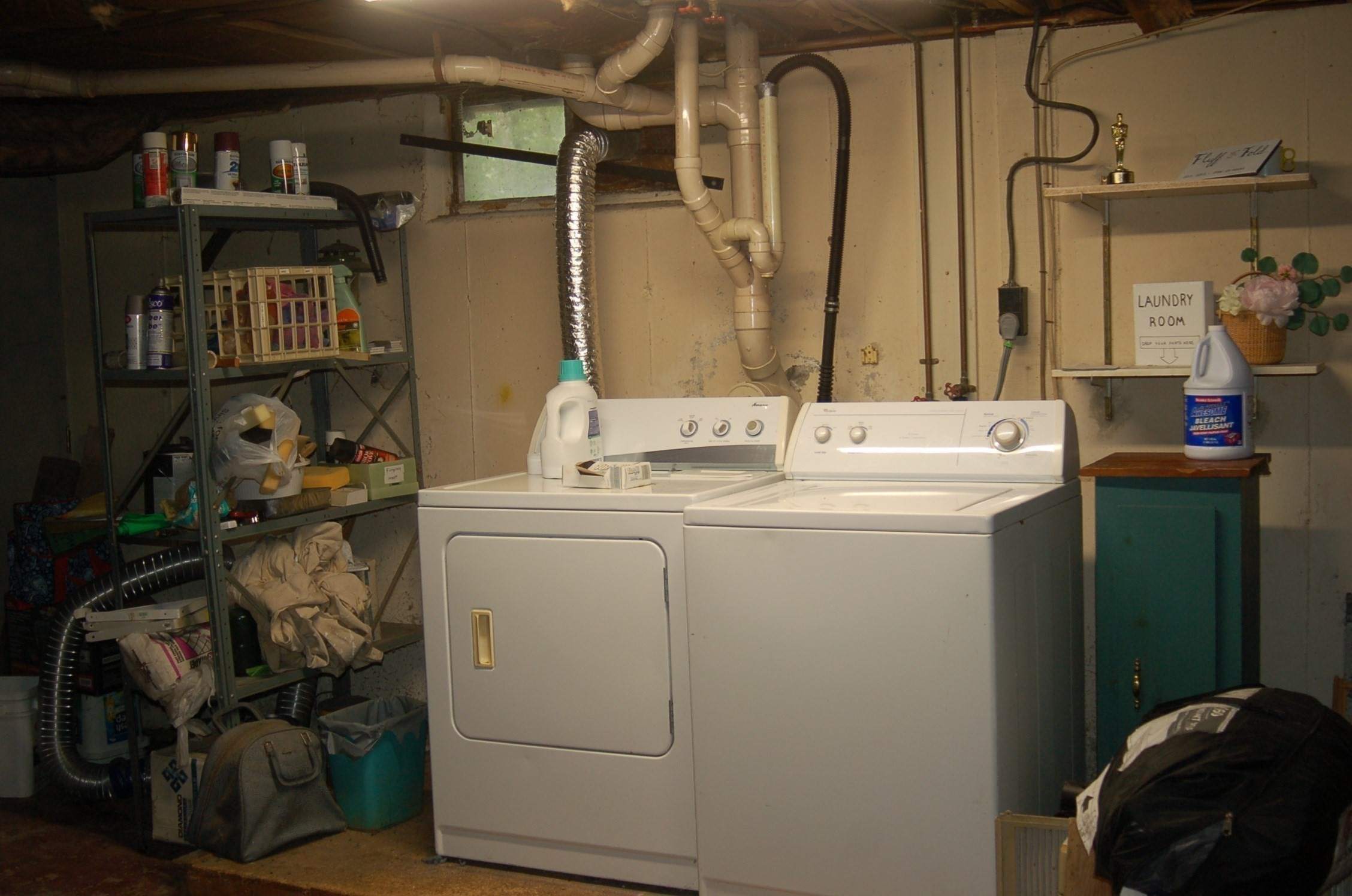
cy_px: 448
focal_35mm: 42
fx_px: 1575
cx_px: 676
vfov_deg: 31.8
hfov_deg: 46.5
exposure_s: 1/100
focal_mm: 28
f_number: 3.3
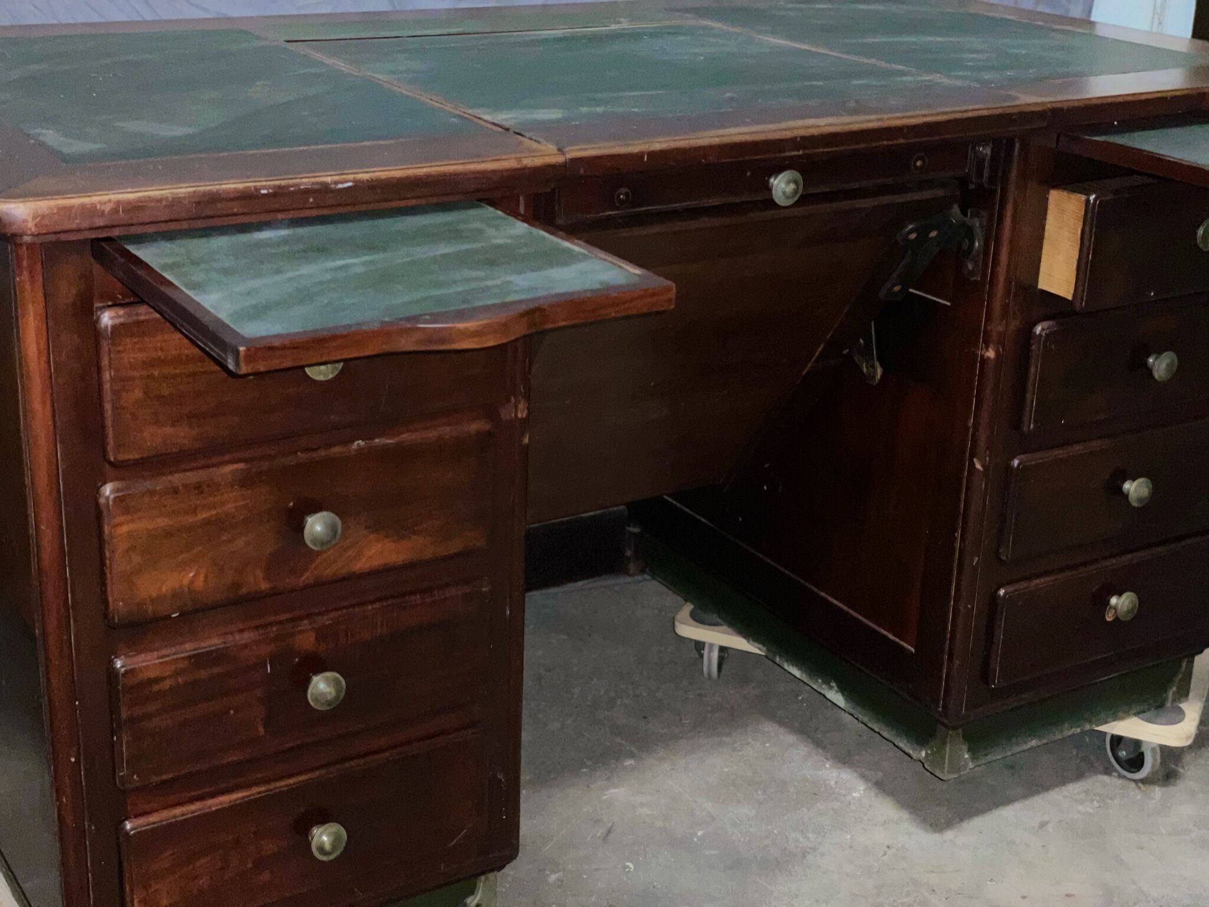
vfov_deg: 28.0
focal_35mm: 52
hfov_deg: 36.8
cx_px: 604
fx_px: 1816
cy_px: 454
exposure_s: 1/34
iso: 400
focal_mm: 6
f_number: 2
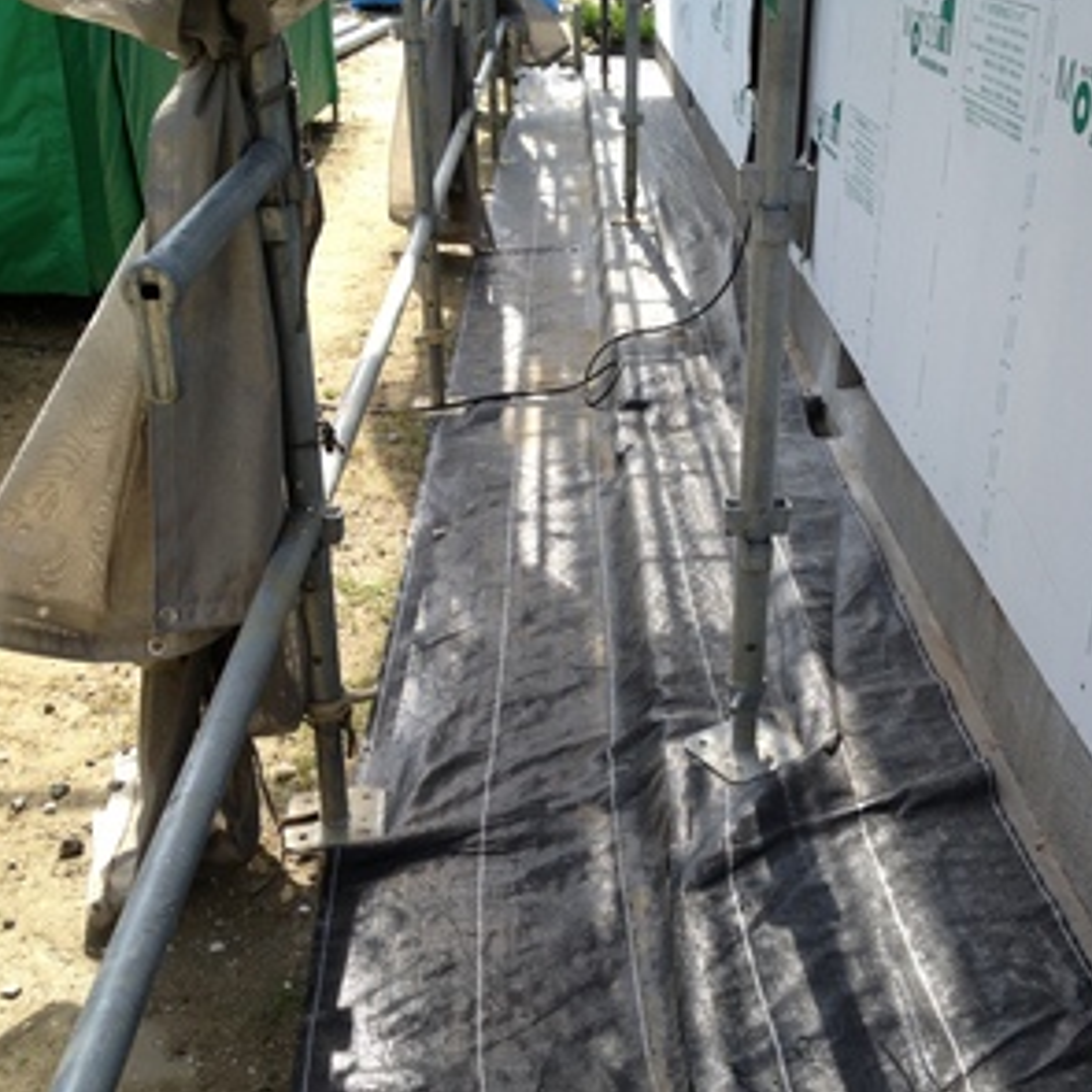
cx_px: 700
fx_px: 1499
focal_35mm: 42
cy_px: 544
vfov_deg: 40.0
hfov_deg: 39.7
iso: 50
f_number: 2.4
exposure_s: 1/375
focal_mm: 4.28
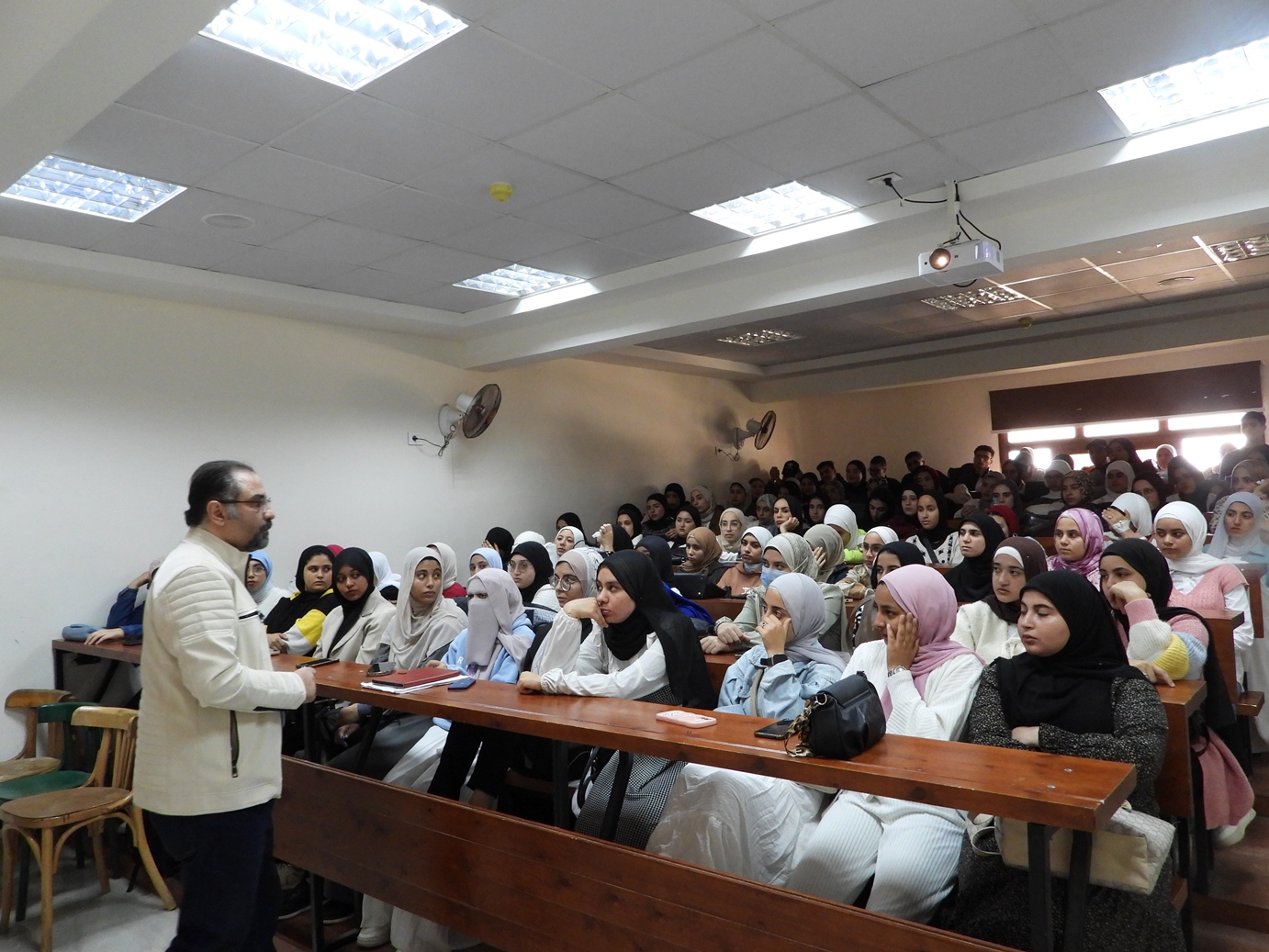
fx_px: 880
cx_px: 634
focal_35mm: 24
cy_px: 476
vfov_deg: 56.8
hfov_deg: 71.6
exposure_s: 1/80
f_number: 2.8
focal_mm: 4.3
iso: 500
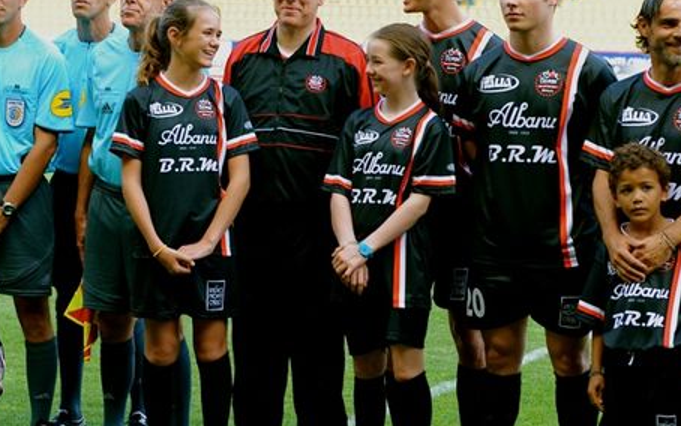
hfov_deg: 17.0
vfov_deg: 10.7
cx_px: 305
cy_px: 205
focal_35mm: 123
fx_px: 2283
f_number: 4.5
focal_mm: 70
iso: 200
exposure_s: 1/80
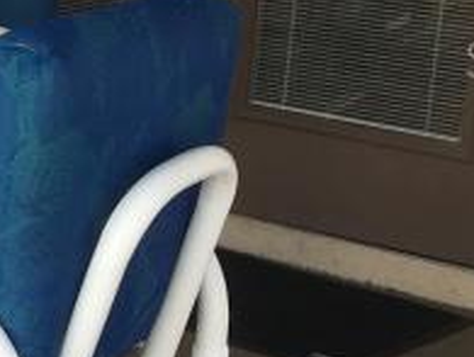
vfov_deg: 9.8
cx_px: -549
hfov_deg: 11.4
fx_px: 2085
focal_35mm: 152
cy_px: 58
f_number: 2.2
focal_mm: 4.15
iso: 32
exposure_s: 1/60
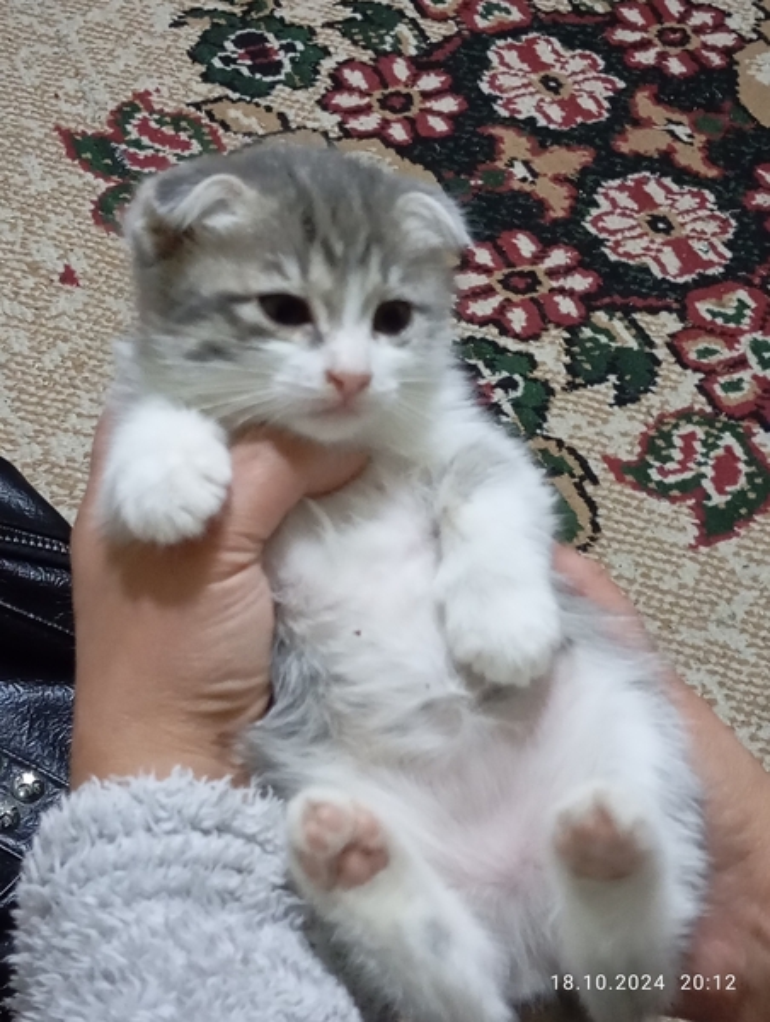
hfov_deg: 23.3
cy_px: 511
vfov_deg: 30.7
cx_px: 385
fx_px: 1863
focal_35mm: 63
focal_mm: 4.22
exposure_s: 1/25
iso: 2593
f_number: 1.8
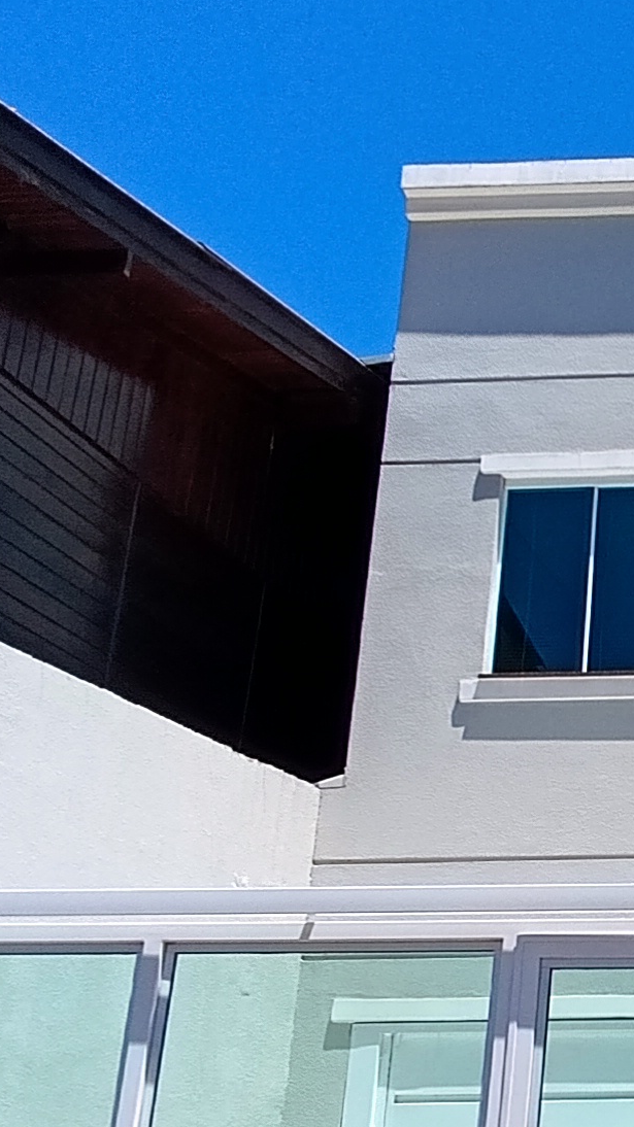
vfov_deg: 38.9
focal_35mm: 52
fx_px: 1555
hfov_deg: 19.3
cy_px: 829
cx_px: 1026
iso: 50
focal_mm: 1.65
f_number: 2.2
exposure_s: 1/1004
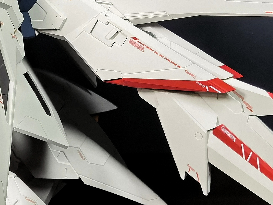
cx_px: 60
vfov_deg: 8.7
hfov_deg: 11.6
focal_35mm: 170
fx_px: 1341
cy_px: 68
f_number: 16
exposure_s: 1/87.7
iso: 50
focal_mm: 6.71
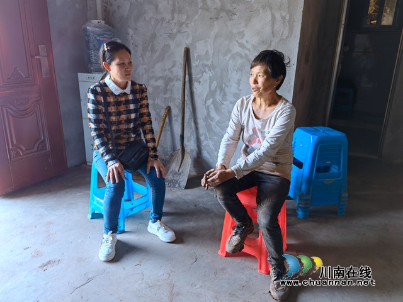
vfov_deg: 51.4
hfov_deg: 65.3
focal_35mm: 27
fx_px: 314
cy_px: 151
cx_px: 202
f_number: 1.9
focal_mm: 6.67
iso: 200
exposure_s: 1/100
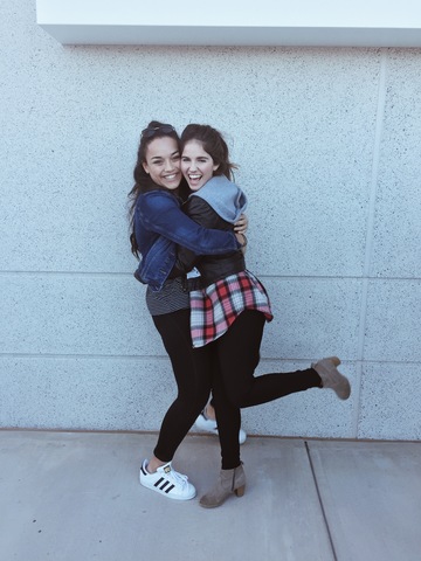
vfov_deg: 61.7
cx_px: 210
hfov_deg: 48.2
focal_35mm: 29
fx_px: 470
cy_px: 280
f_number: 2.2
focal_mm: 4.15
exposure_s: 1/141
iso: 32
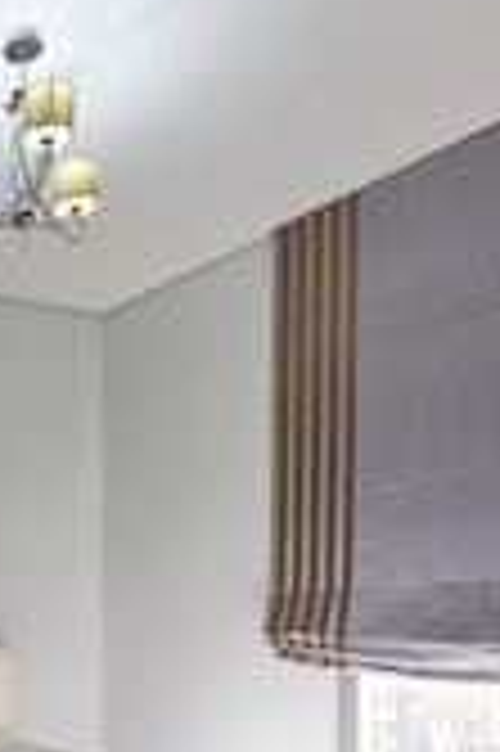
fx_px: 772
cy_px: 669
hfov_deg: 28.7
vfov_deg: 47.1
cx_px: -164
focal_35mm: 37
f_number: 1.9
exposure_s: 1/101
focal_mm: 2.2
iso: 64
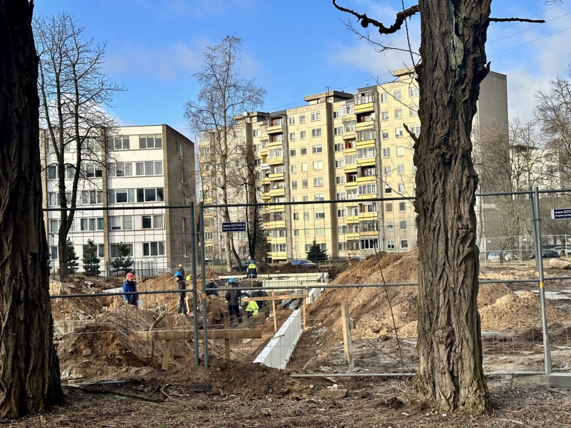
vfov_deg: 30.3
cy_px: 214
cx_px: 286
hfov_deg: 39.7
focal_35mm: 48
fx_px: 792
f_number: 1.78
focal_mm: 6.86
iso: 64
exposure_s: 1/2410
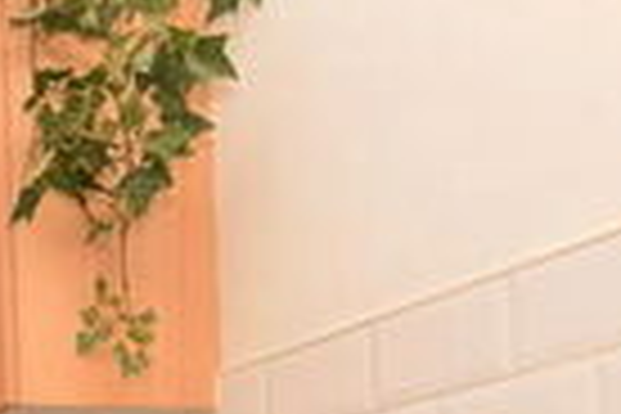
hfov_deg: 23.6
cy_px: 601
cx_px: -184
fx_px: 1311
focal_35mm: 76
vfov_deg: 16.5
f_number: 4.5
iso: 100
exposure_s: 1/60
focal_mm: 10
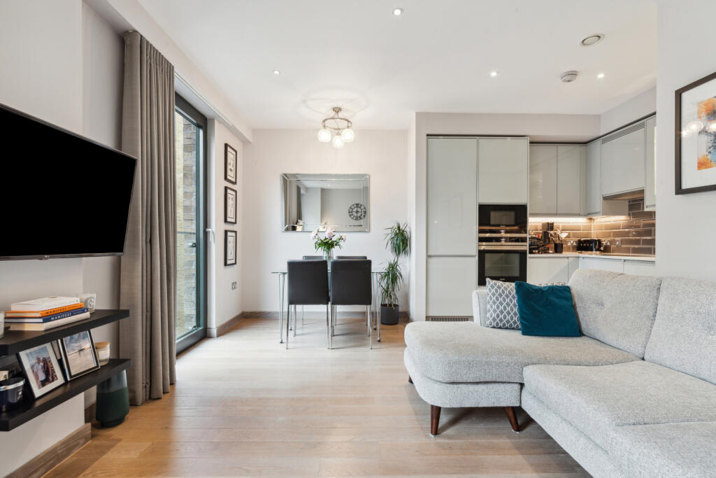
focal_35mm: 16
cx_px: 358
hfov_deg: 96.7
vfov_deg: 73.8
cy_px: 239
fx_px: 318
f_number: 11
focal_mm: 16
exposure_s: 1/5
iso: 400
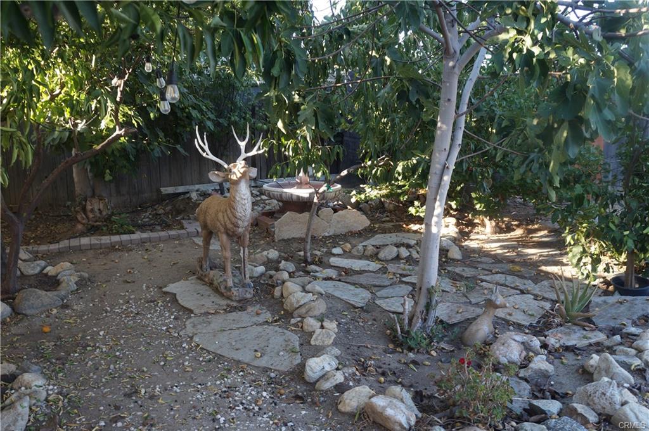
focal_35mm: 28
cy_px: 216
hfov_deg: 64.6
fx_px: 513
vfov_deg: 45.6
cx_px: 324
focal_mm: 19
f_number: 5.6
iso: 250
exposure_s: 1/60
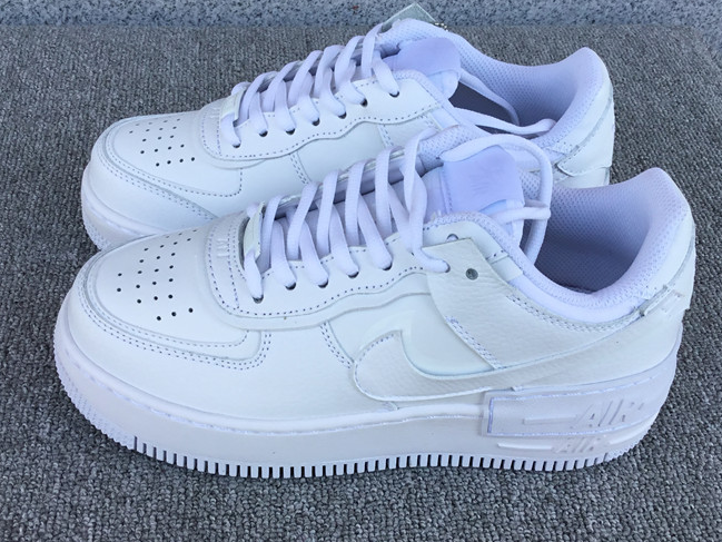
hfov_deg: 43.8
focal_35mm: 43
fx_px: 897
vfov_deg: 33.6
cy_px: 263
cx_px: 366
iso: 25
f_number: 2.4
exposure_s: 1/288
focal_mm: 3.3
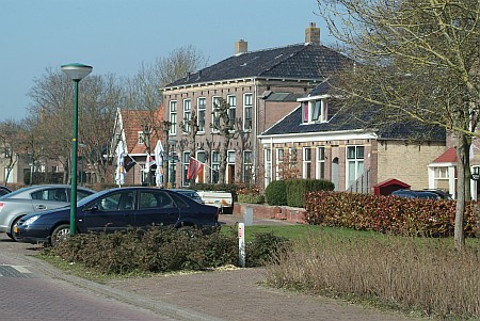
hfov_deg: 19.4
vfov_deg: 13.1
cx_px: 240
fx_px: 1401
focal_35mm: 105
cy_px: 160
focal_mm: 70
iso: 200
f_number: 8
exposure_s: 1/350
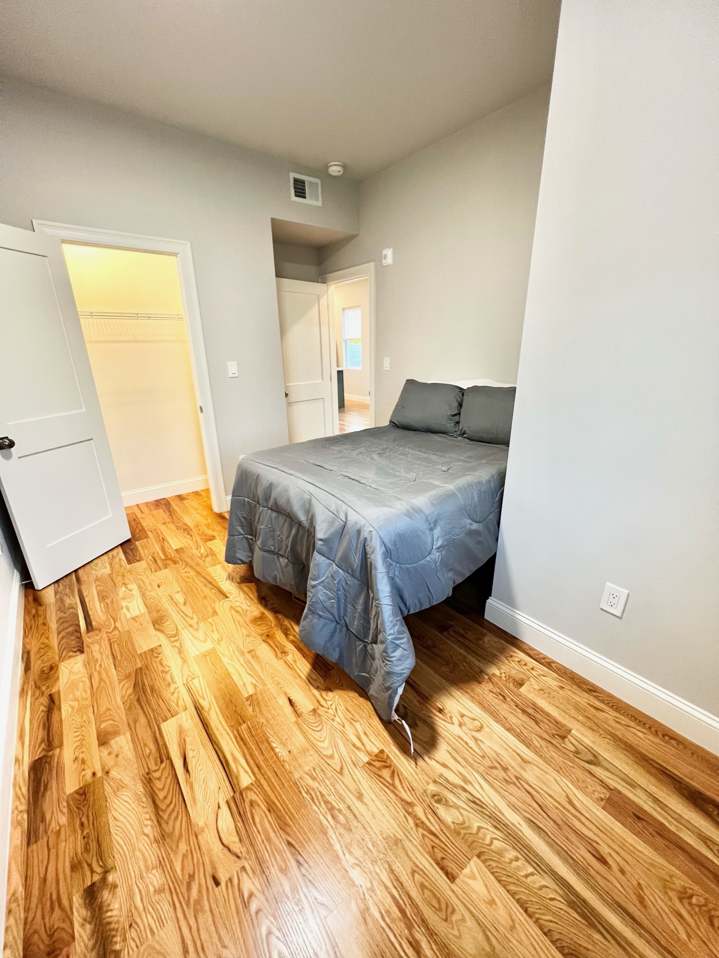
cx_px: 360
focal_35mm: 13
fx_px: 360
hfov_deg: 89.9
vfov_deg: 106.2
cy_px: 479
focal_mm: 1.57
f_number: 1.8
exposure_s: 1/60
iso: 250
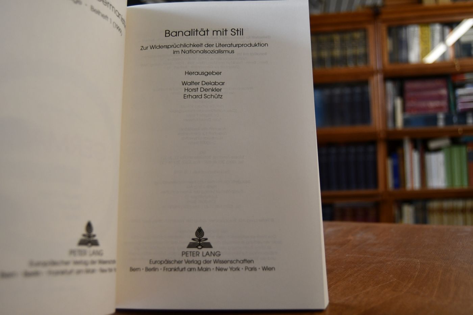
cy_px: 158
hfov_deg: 55.8
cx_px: 236
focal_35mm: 34
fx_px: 447
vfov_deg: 38.9
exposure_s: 1/200
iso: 800
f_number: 3.8
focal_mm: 23
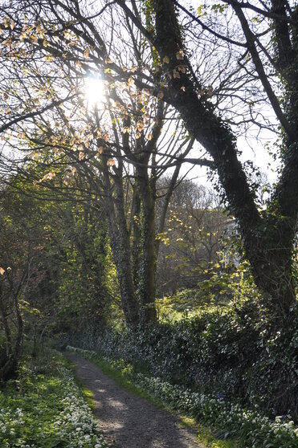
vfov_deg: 48.8
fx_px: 485
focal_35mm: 39
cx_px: 86
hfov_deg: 33.7
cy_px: 297
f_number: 6.3
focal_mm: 18
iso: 250
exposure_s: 1/160
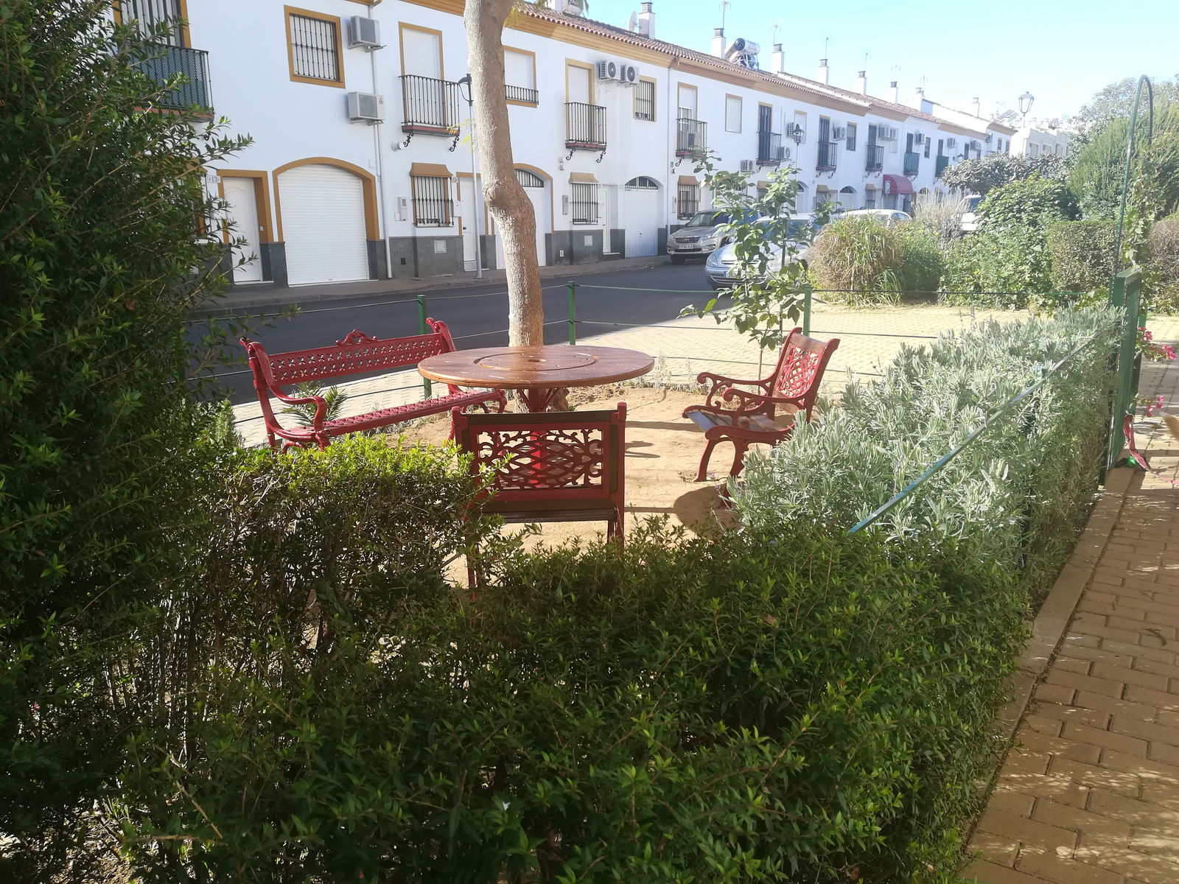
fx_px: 886
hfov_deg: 67.3
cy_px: 442
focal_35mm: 26
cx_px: 590
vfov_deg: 53.1
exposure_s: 1/319
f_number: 2.2
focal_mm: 3.83
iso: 50
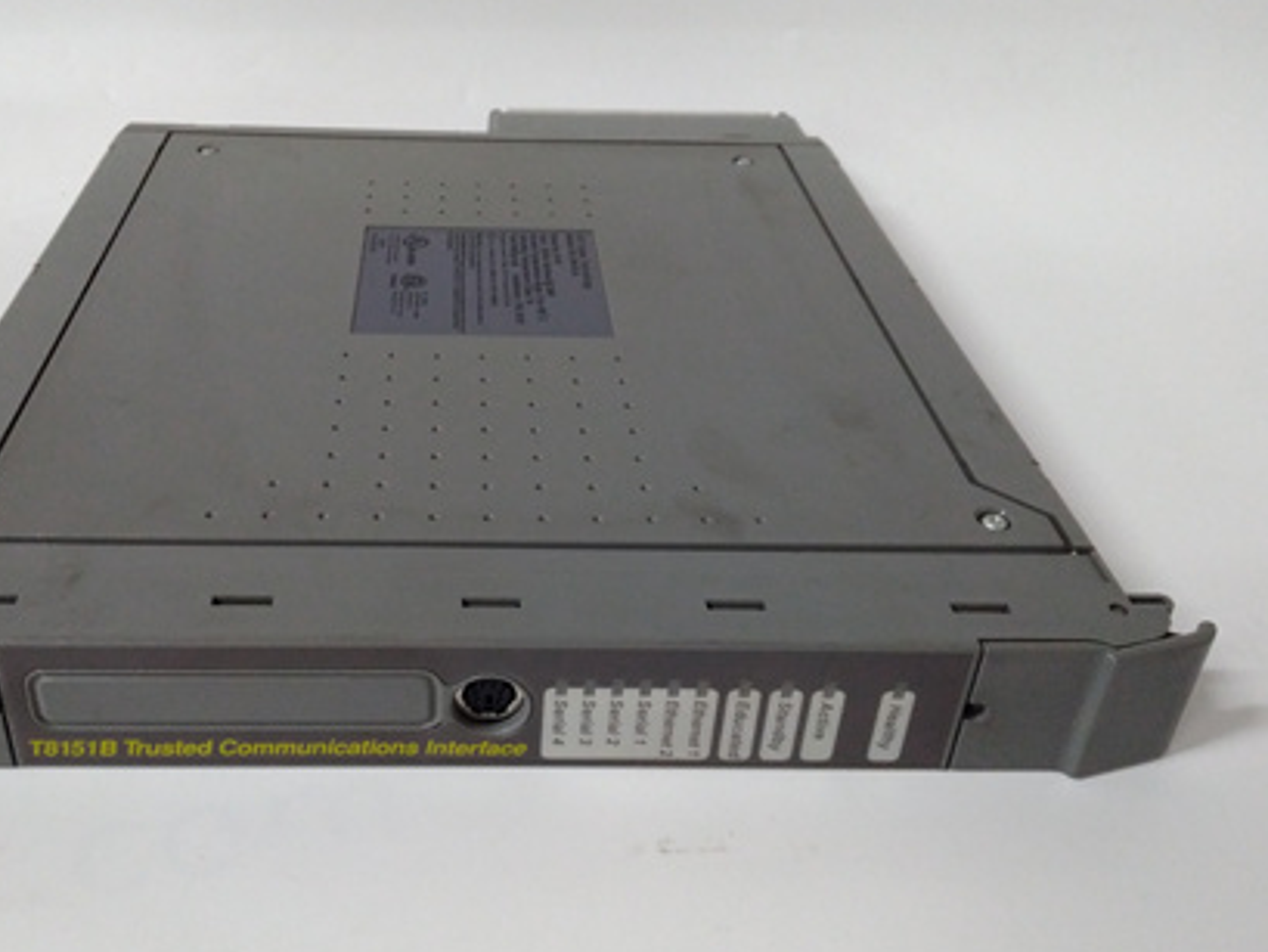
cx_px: 508
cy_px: 460
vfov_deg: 43.0
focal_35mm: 33
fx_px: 1209
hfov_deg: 54.9
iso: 501
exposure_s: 1/33
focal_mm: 3.79
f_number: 2
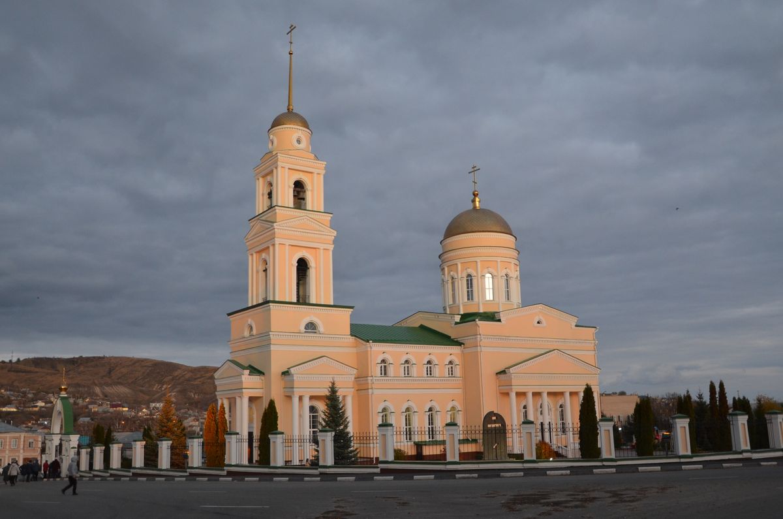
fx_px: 684
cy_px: 260
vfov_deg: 41.5
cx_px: 392
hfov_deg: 59.6
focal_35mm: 32
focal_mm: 21
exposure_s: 1/40
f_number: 3.8
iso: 800
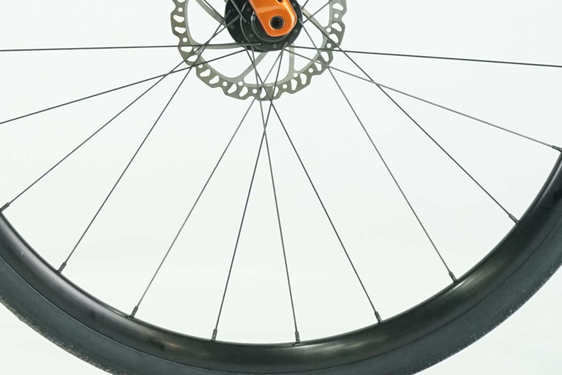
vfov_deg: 5.7
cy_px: -192
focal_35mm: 237
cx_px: -310
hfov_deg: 8.5
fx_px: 3700
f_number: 7.1
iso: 3200
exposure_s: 1/200
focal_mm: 69
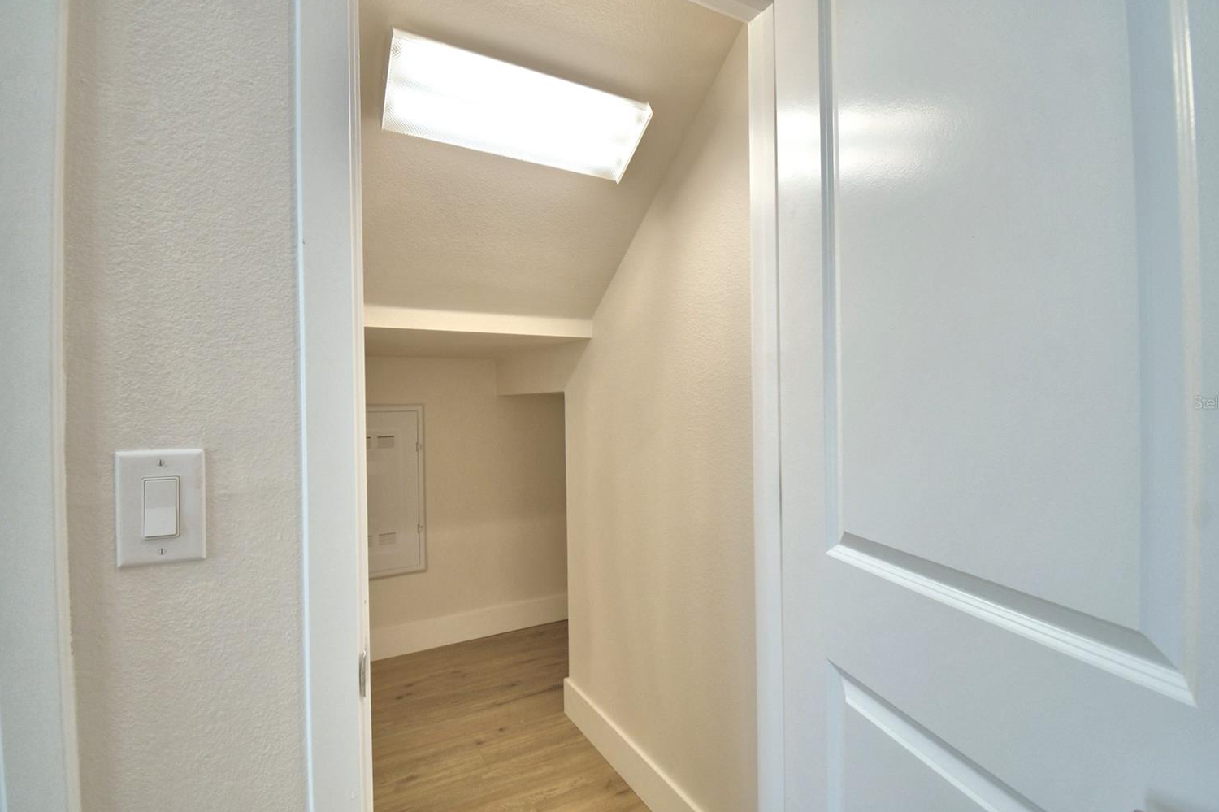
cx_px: 616
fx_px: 542
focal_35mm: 16
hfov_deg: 96.8
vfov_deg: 73.7
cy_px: 402
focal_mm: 10
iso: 220
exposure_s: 1/125
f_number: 4.5
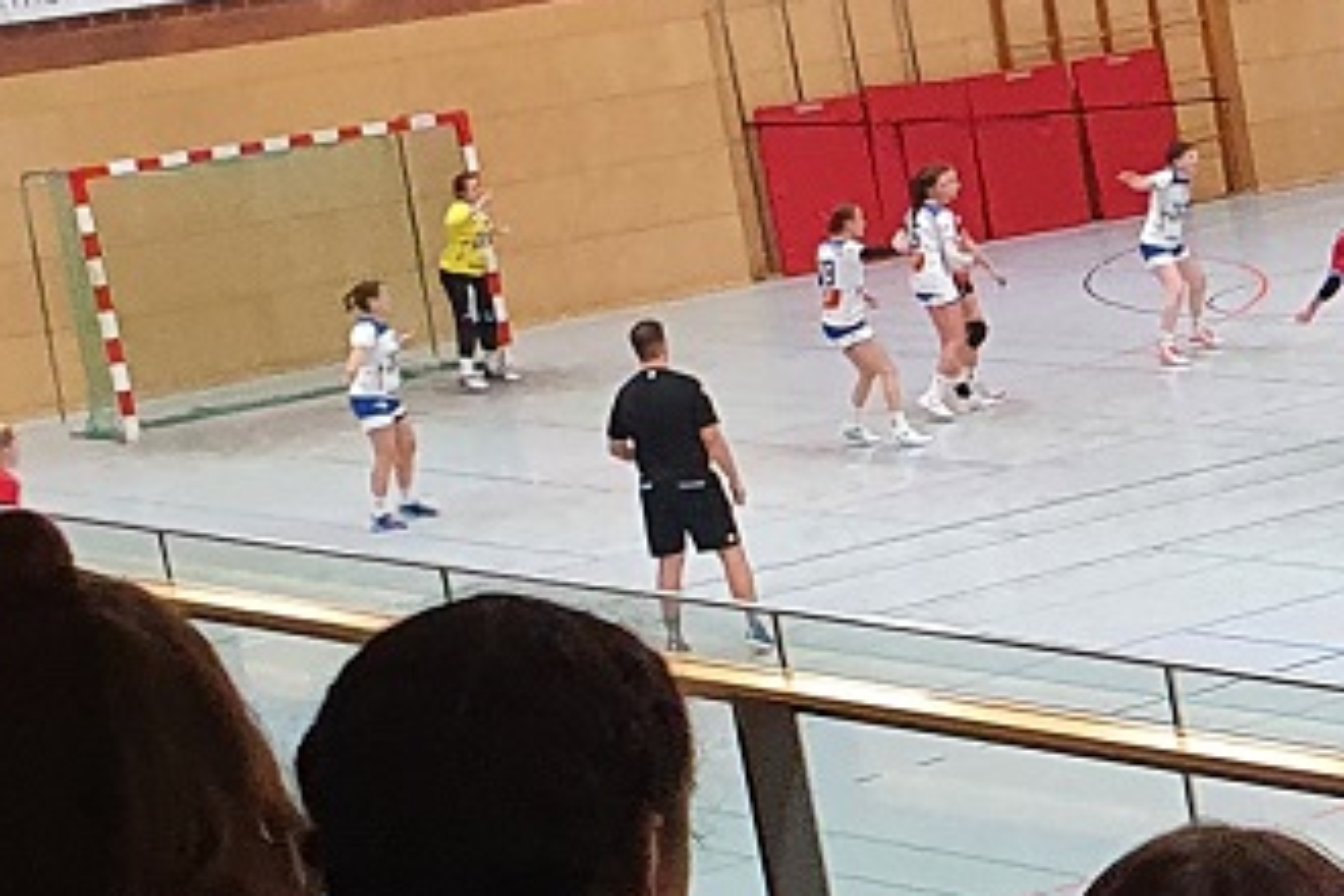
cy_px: 937
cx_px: 2645
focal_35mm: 132
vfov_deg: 10.3
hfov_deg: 13.4
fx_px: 4928
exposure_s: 1/50
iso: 250
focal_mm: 4.32
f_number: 2.4
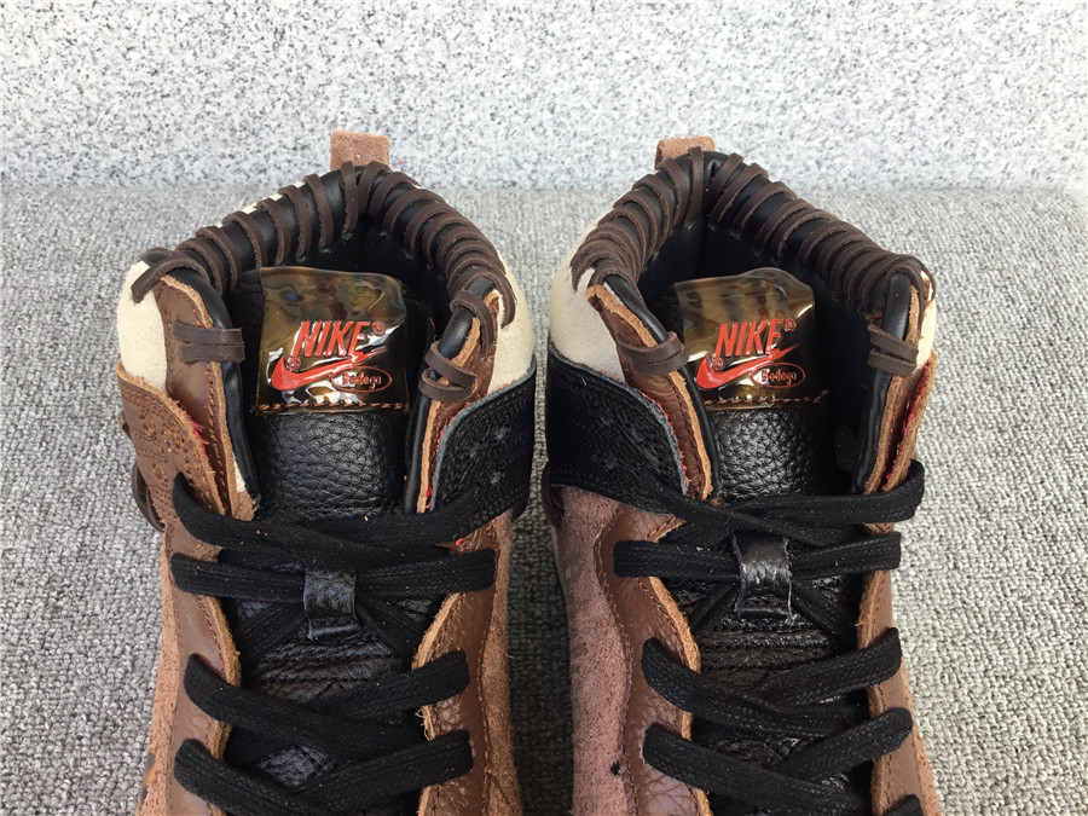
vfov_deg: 45.4
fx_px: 974
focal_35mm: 31
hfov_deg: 58.4
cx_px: 544
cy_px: 408
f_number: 2.4
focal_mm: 3.3
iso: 25
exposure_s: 1/124
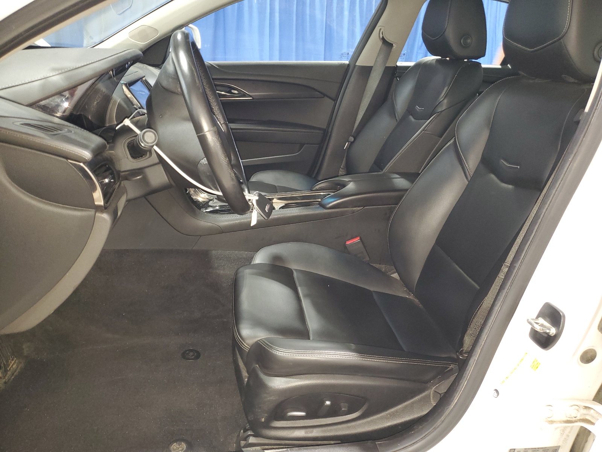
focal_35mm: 26
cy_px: 226
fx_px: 452
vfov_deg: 53.1
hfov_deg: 67.3
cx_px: 301
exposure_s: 1/13
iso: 141
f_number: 1.5
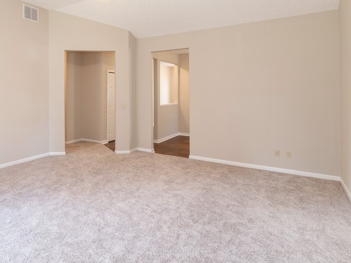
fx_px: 243
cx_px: 86
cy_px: 90
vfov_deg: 55.7
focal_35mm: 24
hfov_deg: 66.9
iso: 200
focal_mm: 15
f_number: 8
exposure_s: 1/1.67
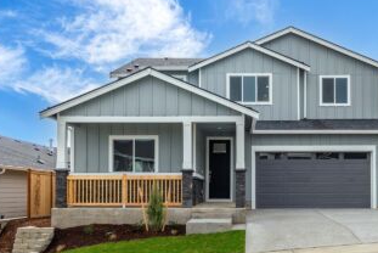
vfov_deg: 47.9
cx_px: 226
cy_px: 143
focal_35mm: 27
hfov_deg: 66.7
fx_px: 284
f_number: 7.1
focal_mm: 21
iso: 80
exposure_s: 1/125
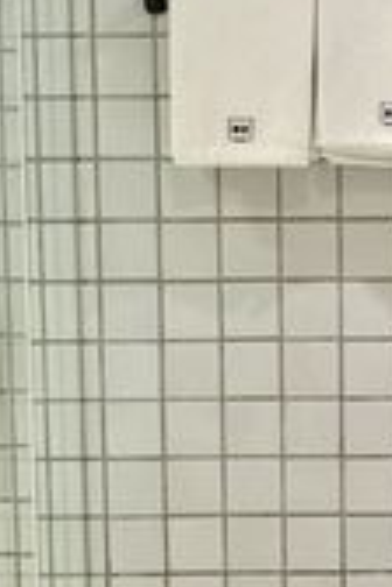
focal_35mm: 52
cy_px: 297
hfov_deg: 25.1
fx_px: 849
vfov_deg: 38.2
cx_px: 368
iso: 250
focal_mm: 2.22
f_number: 2.2
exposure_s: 1/60
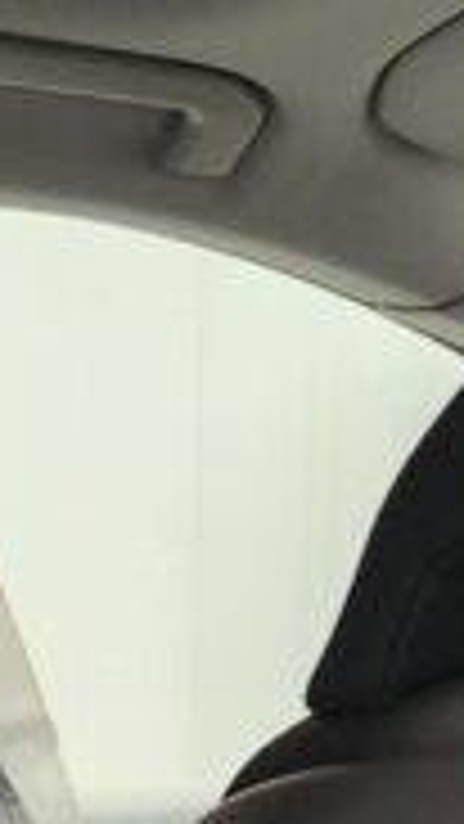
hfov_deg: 7.7
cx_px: -842
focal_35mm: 140
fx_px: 3061
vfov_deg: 13.3
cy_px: 1621
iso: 500
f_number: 1.8
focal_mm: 5.4
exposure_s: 1/100
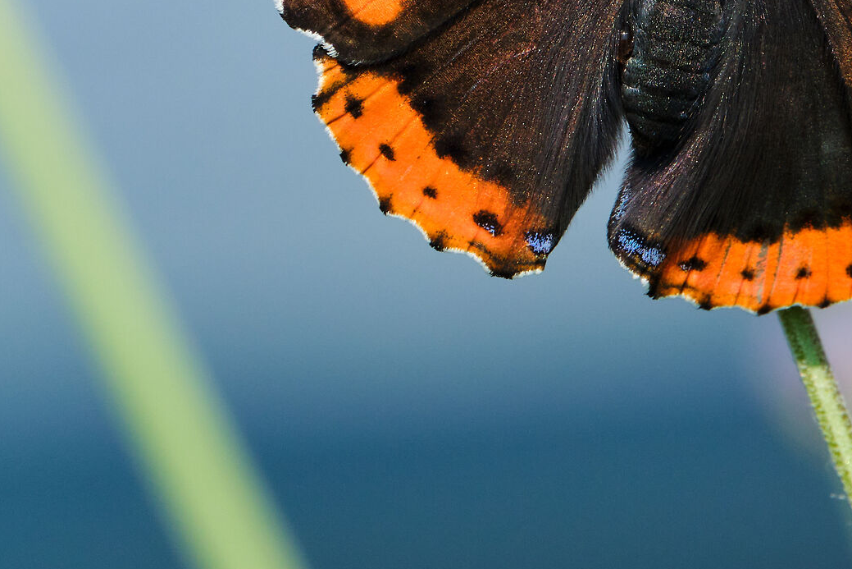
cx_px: 923
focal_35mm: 1940
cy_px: 30
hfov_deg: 1.1
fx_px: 45917
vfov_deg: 0.7
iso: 500
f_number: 14
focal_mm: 560
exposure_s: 1/320
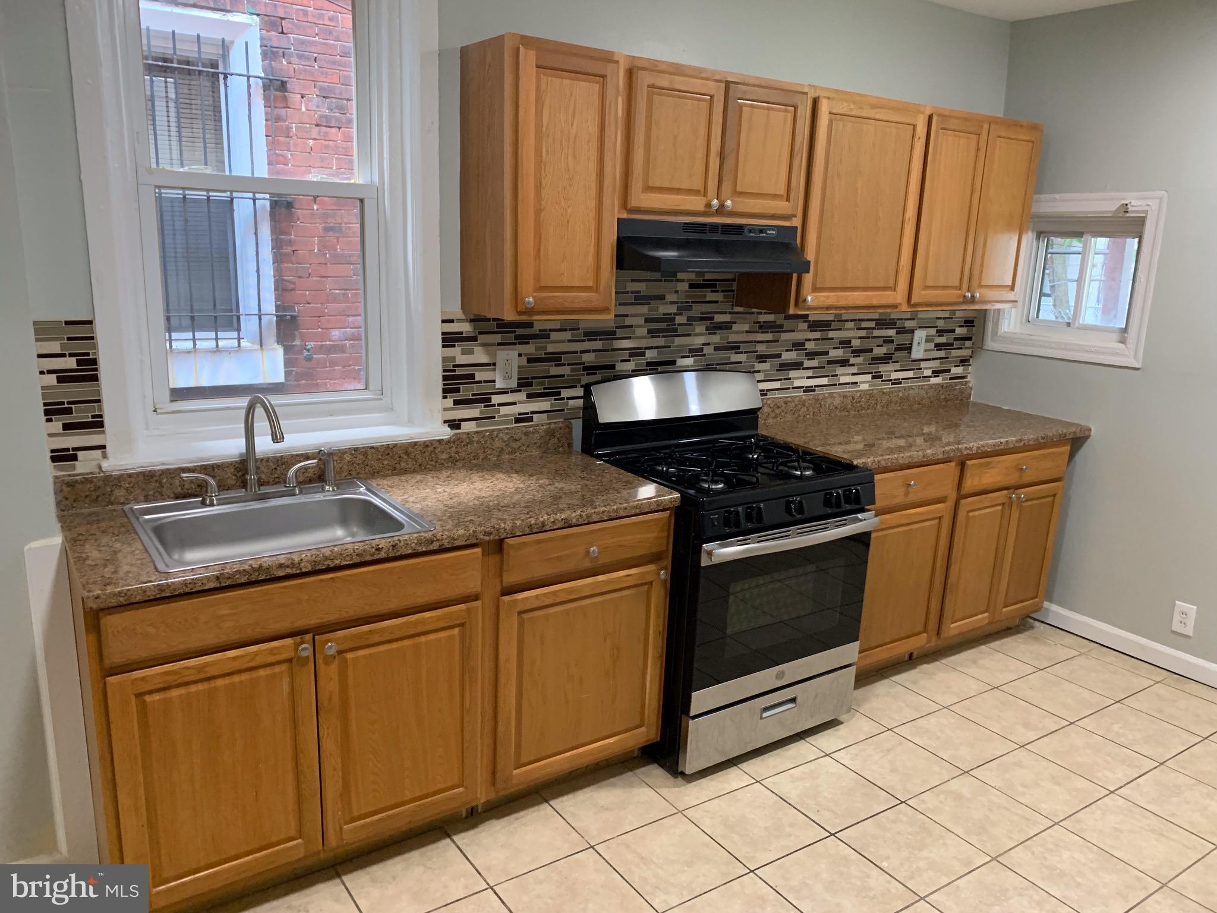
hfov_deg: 67.3
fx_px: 914
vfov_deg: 53.1
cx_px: 608
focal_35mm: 26
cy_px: 456
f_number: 1.8
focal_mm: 4.25
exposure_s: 1/60
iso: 320
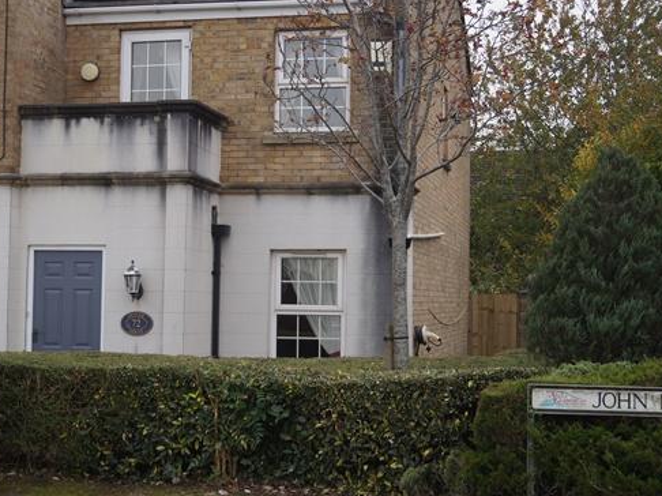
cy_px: 219
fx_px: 1090
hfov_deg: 33.7
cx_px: 285
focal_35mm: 57
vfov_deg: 25.6
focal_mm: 30
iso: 100
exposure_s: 1/100
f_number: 4.5
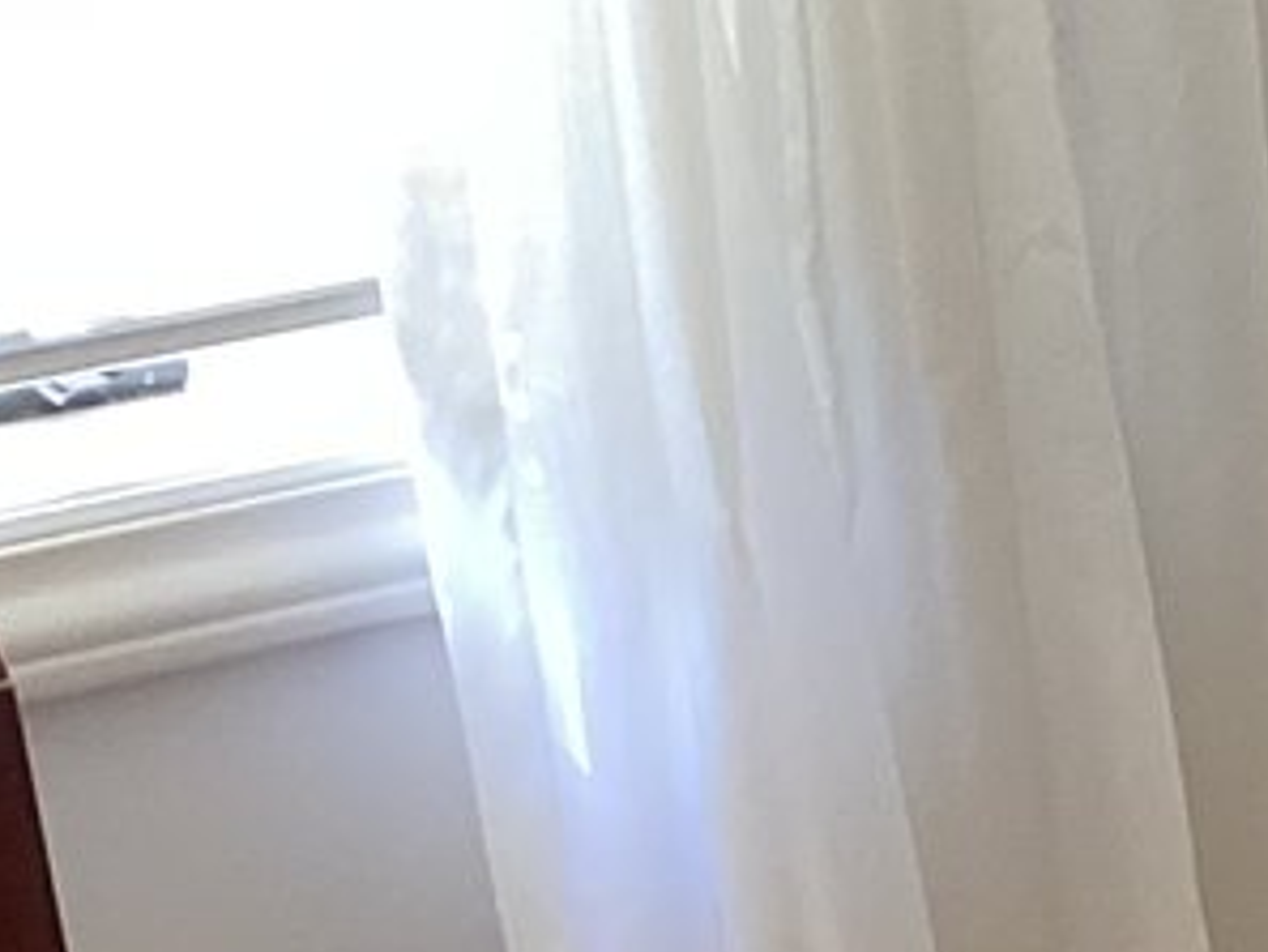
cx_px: 3179
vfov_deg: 8.6
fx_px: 5790
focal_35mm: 158
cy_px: 2214
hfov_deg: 10.5
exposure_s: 1/60
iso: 100
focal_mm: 3.3
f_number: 2.4
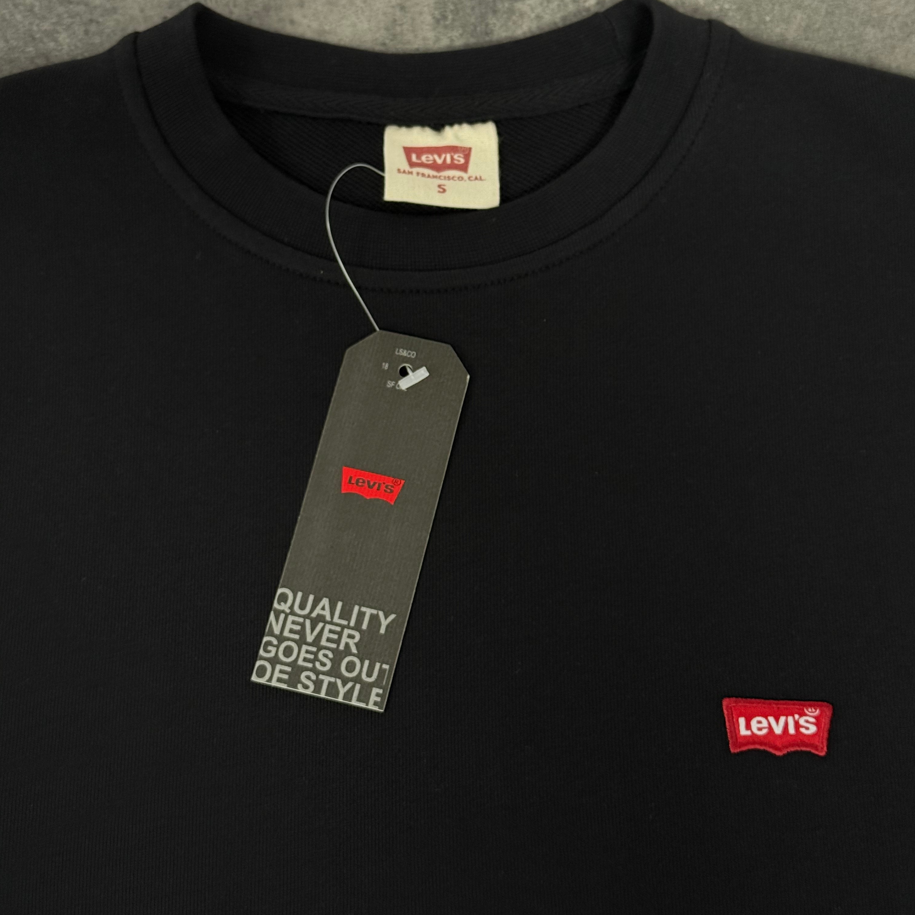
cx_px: 459
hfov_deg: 30.0
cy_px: 396
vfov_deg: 30.0
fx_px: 1705
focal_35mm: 57
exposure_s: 1/40
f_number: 1.78
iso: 320
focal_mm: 6.76
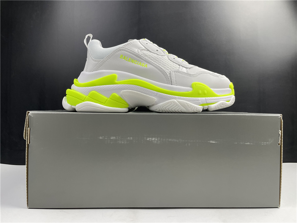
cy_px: 112
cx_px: 148
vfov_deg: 53.1
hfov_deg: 67.3
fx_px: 223
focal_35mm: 26
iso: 100
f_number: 1.6
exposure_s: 1/121
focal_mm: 4.2
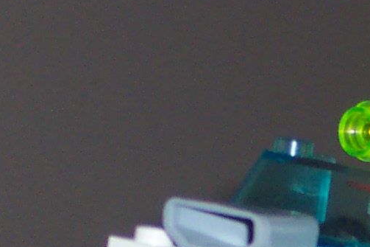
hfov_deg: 4.7
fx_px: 4459
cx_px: 381
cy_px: 420
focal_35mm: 434
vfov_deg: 3.2
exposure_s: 1/90
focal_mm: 21.3
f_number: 4.8
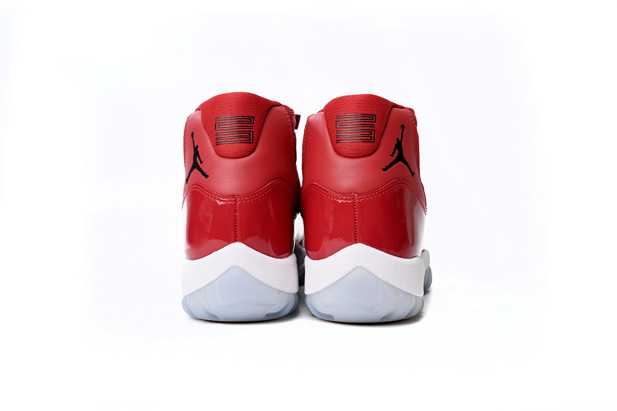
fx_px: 591
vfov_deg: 38.4
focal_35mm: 34
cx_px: 308
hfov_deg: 55.1
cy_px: 206
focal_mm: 34.5
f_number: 10
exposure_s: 1/100
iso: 800
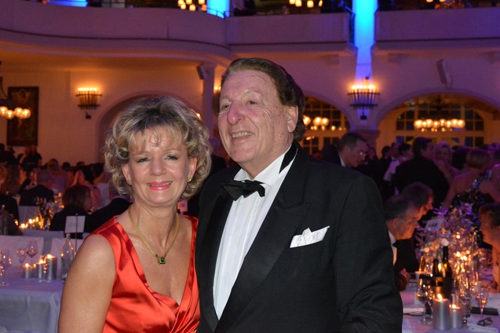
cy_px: 132
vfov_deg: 27.4
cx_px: 243
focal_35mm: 49
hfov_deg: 40.4
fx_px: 680
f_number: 4
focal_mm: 26
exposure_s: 1/60
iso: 3200
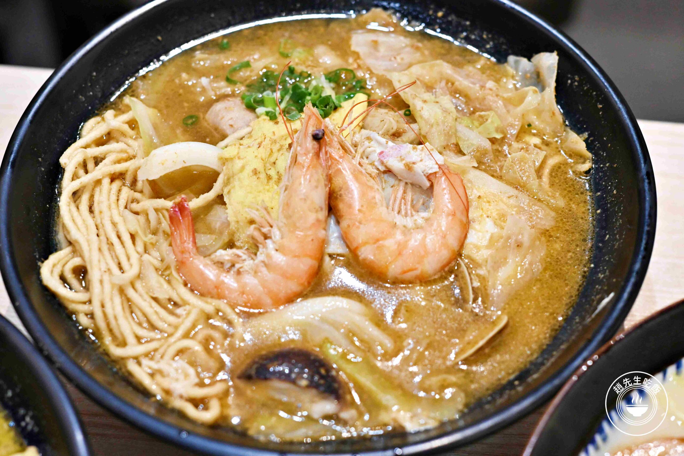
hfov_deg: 27.0
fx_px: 1425
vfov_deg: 18.2
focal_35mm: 75
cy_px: 228
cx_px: 342
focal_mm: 50
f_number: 3.2
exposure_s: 1/160
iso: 1800
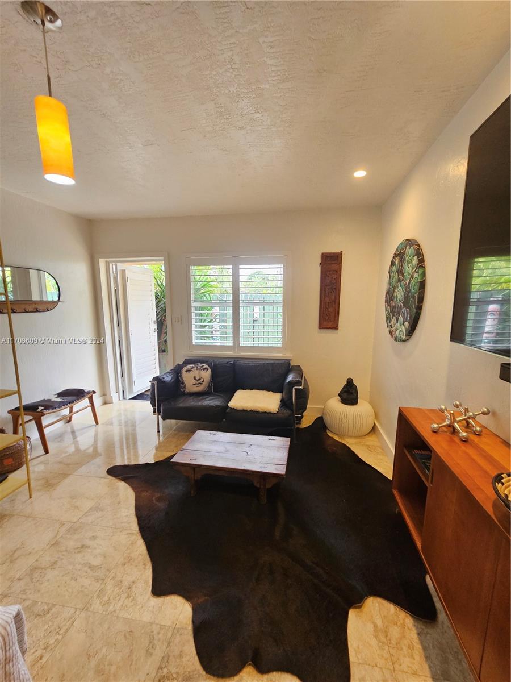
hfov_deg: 89.9
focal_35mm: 13
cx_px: 256
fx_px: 256
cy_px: 341
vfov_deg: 106.2
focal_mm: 2.2
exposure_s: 1/77
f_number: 2.2
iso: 400
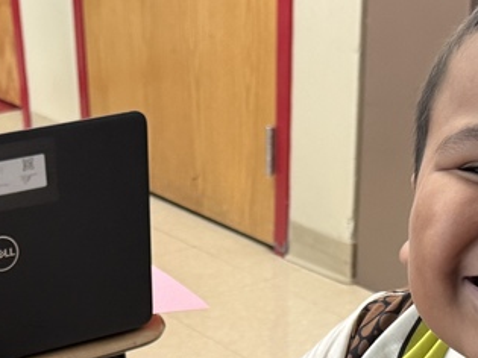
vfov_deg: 17.9
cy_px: 437
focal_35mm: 78
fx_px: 1077
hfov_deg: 24.9
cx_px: 175
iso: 250
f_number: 1.78
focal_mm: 6.76
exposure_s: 1/60
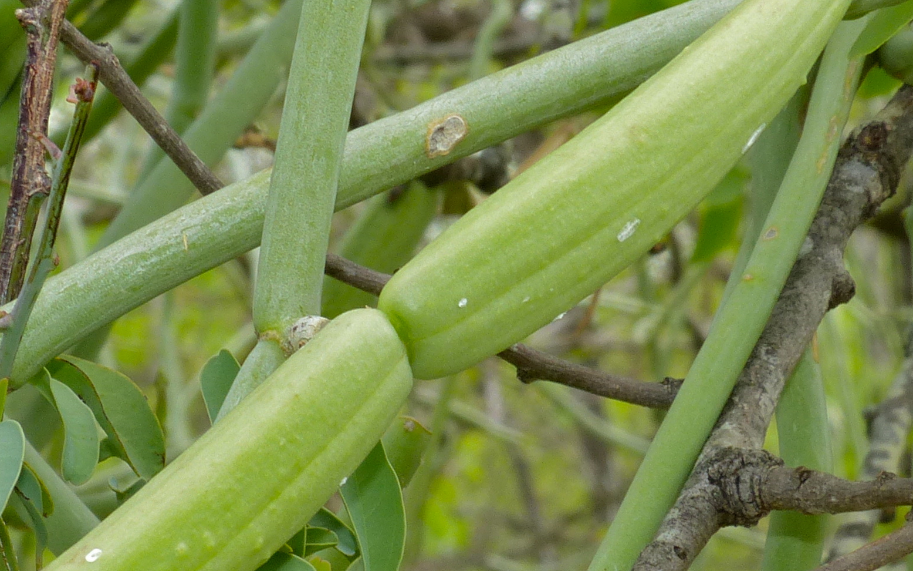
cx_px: 359
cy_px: 401
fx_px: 6170
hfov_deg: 8.5
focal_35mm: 248
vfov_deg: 5.3
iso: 125
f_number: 5.6
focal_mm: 16.4
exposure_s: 1/60
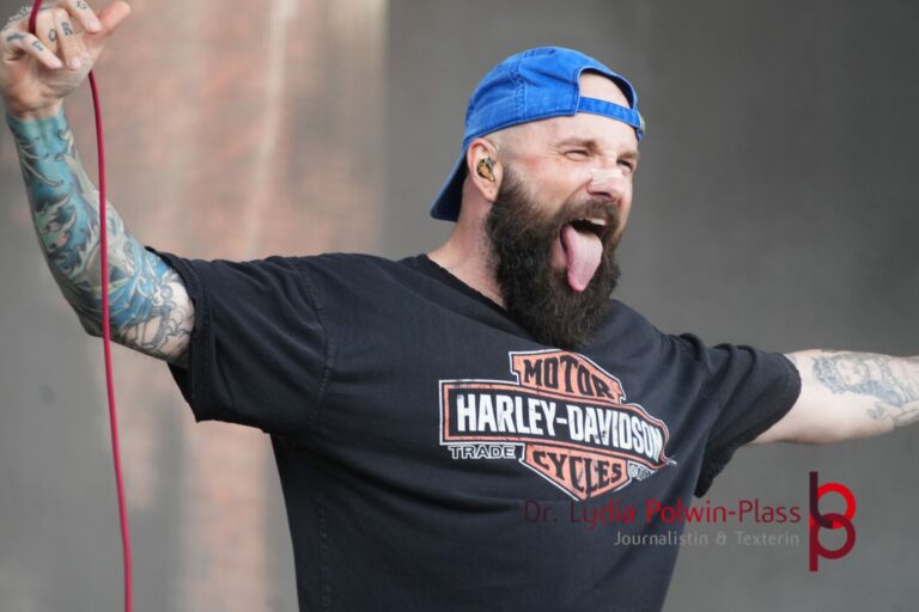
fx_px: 8538
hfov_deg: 6.2
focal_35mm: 334
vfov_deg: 4.1
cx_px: 460
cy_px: 306
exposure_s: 1/400
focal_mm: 223
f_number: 6.3
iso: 800
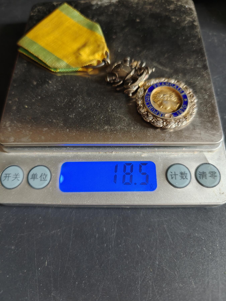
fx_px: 200
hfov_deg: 58.9
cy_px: 150
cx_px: 113
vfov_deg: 73.9
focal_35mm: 23
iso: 640
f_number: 1.6
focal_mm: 6.06
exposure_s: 1/100
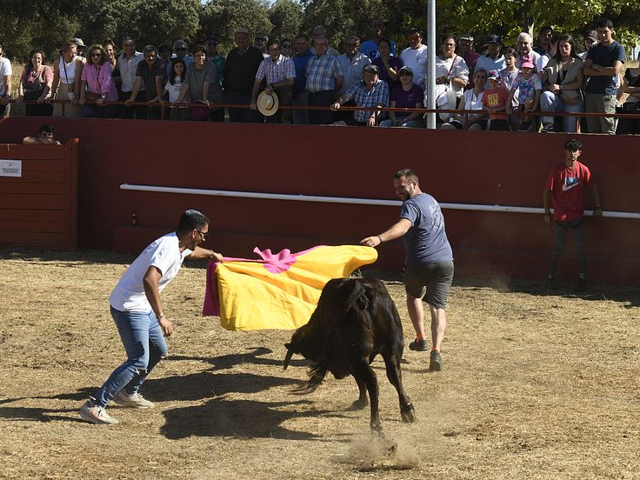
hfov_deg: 17.7
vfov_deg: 13.3
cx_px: 338
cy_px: 243
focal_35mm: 111
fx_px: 2052
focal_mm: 100
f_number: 9
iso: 250
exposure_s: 1/320
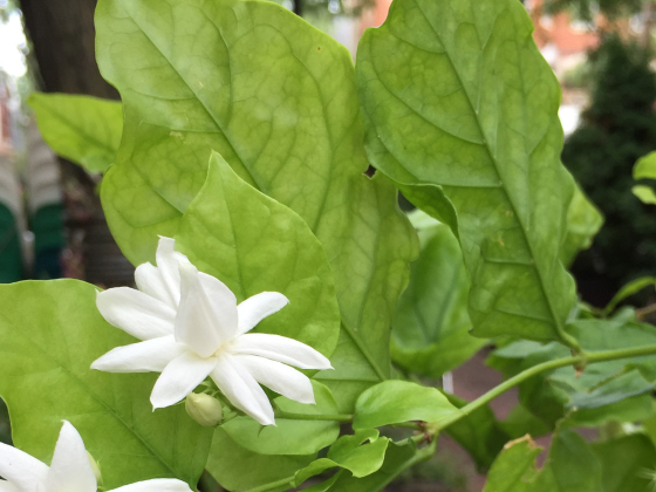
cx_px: 347
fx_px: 1004
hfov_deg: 36.2
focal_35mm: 53
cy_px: 444
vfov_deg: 26.6
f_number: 2.2
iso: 32
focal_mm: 4.15
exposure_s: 1/123
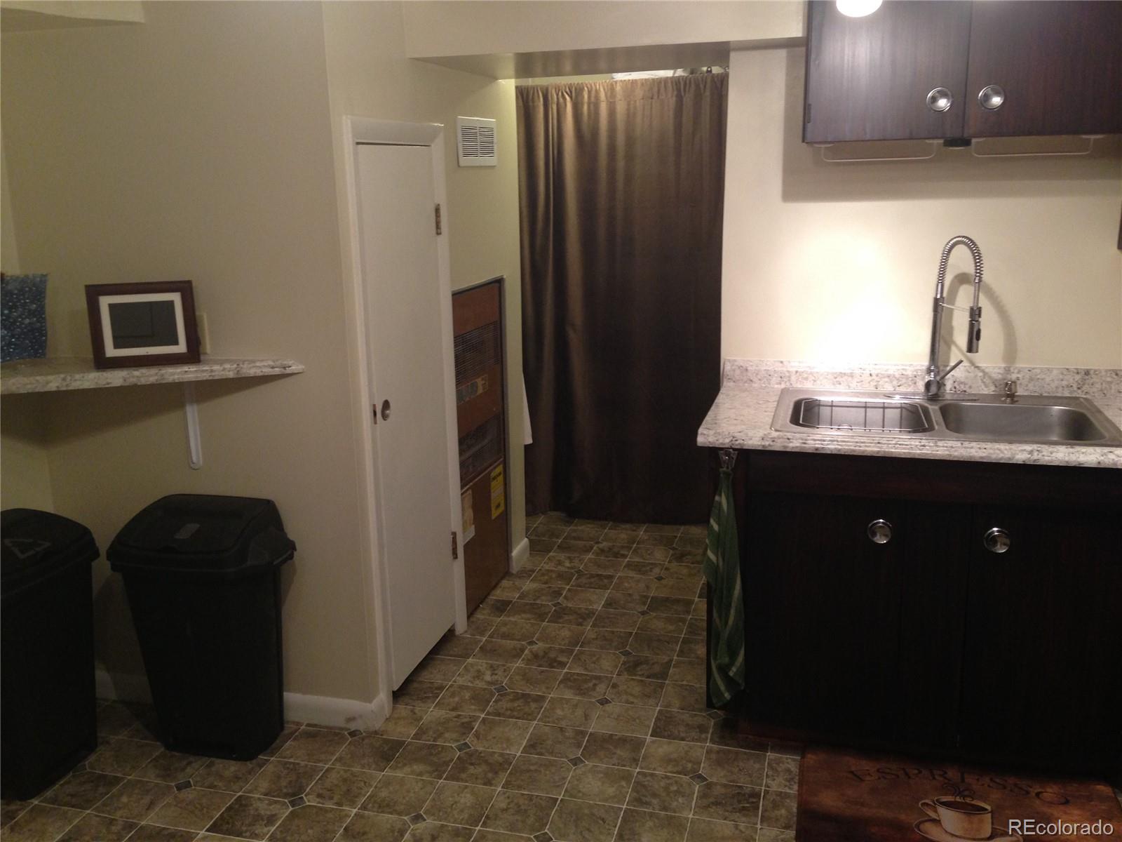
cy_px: 421
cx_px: 561
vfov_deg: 42.9
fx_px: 1070
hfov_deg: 55.4
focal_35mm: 33
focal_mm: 4.12
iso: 125
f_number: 2.4
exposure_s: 1/20
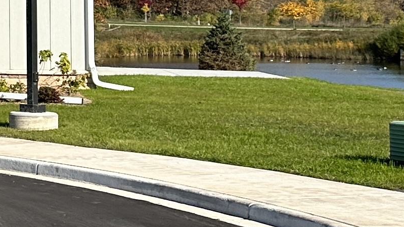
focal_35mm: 132
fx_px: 1414
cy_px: -21
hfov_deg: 13.0
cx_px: -512
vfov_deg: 9.1
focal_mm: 6.86
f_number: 1.78
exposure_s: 1/5848
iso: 80
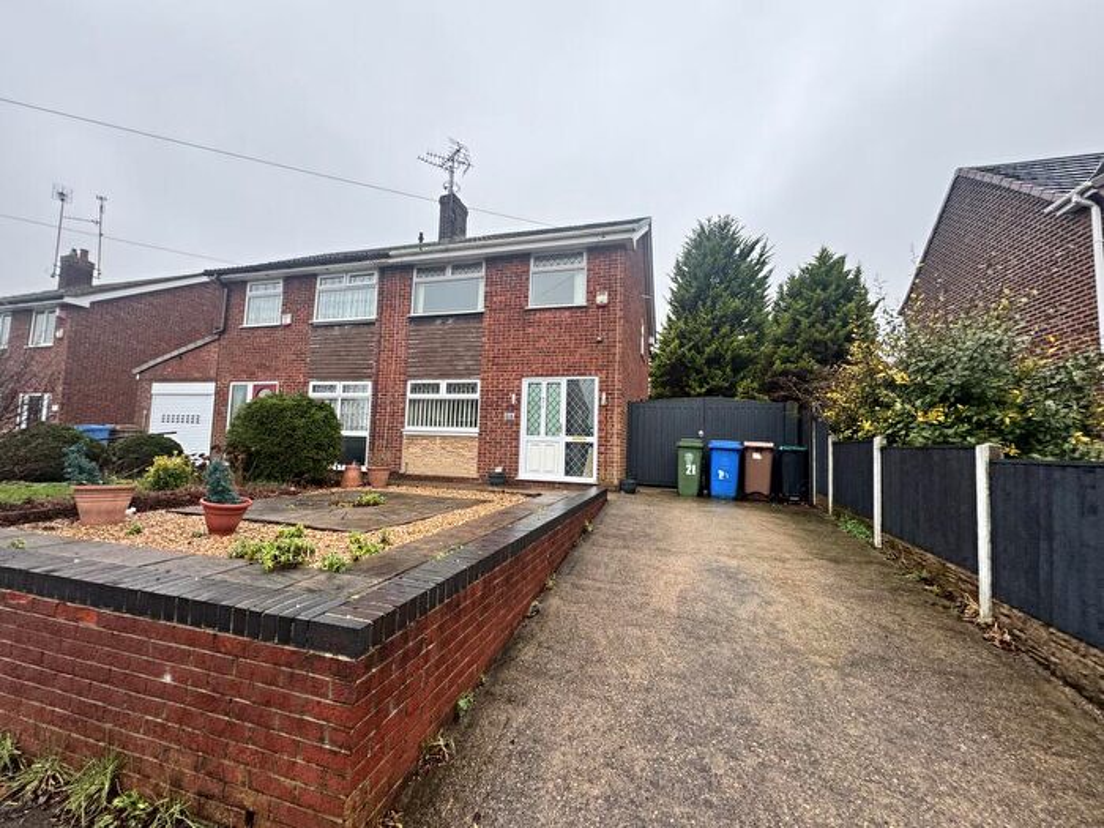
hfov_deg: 102.1
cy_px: 414
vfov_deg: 85.7
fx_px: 446
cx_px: 552
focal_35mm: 14
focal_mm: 2.22
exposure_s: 1/99
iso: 100
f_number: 2.2
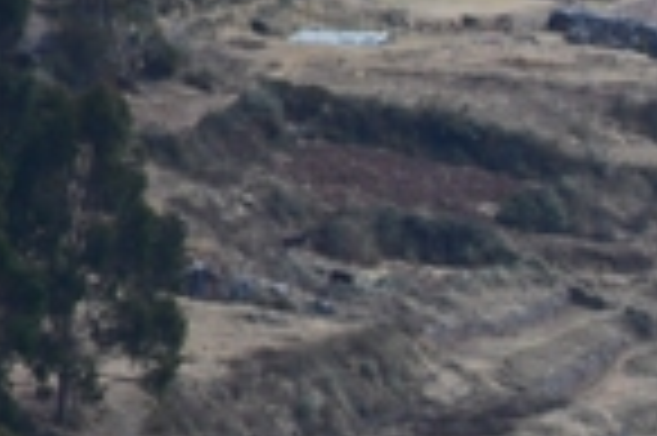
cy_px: 420
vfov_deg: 1.5
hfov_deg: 2.2
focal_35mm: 922
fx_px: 16807
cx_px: 1431
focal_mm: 140
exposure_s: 1/800
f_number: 7.1
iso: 500
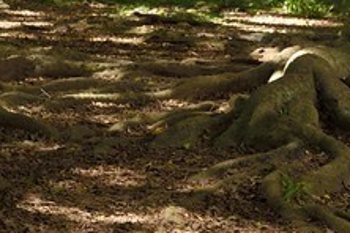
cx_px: -334
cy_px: -548
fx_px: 1682
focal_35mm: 173
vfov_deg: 6.9
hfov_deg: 10.9
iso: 200
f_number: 7.1
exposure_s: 1/80
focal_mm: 24
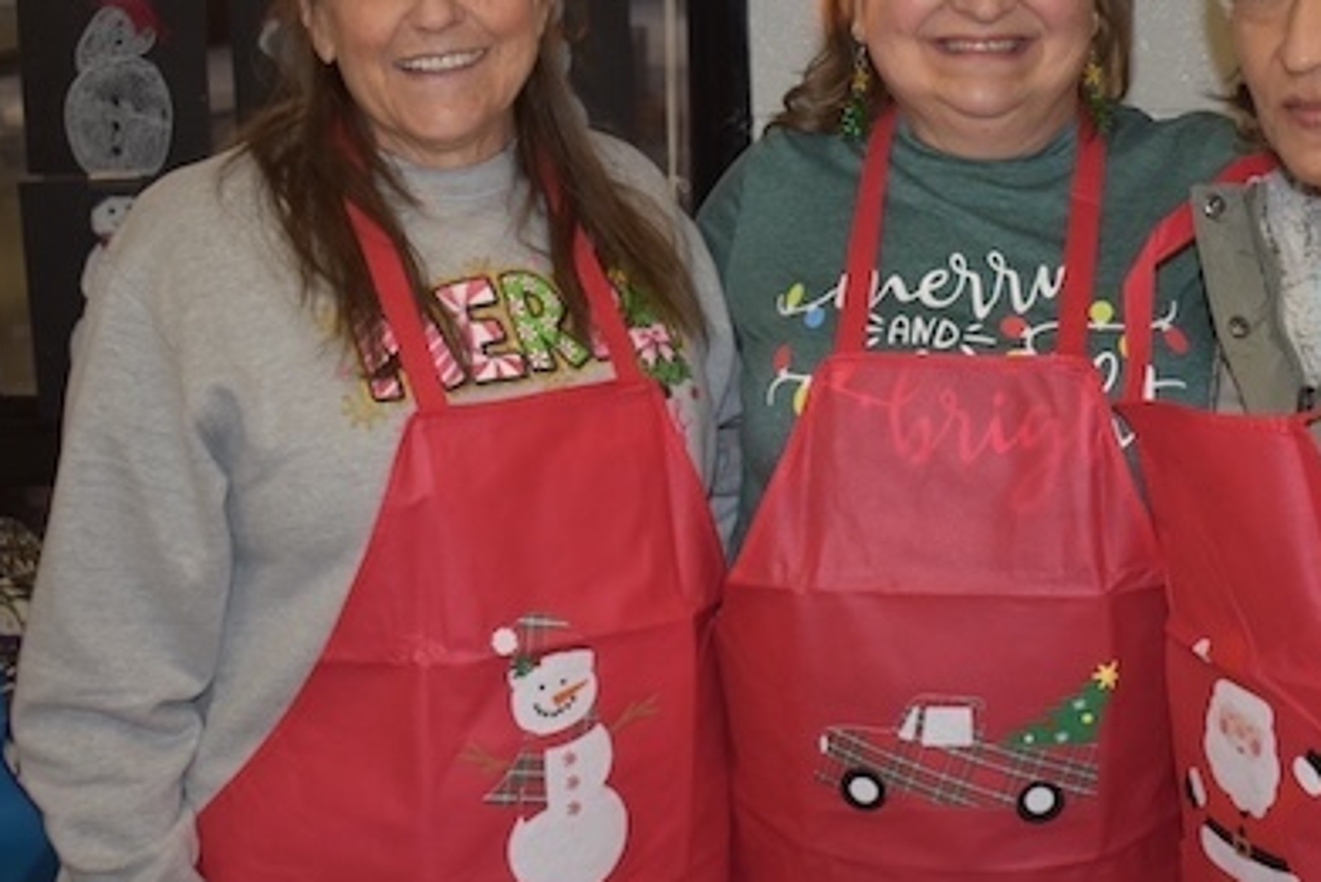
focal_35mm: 67
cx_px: 922
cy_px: 243
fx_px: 2451
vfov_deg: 20.3
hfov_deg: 29.9
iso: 1000
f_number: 4.2
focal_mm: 29
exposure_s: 1/125
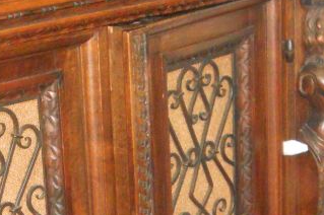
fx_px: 1115
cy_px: 266
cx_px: -1
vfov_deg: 10.8
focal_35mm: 124
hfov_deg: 16.2
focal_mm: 6.9
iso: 800
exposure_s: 1/30
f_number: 3.9
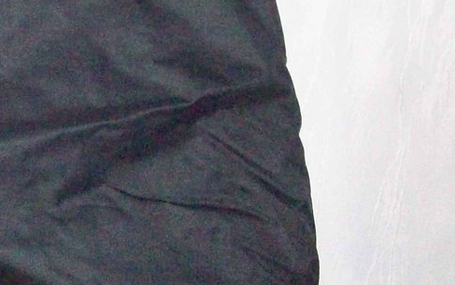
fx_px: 1340
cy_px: 16
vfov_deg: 12.0
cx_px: -163
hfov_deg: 17.8
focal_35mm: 108
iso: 800
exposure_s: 1/128
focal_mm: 6.2
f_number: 2.8
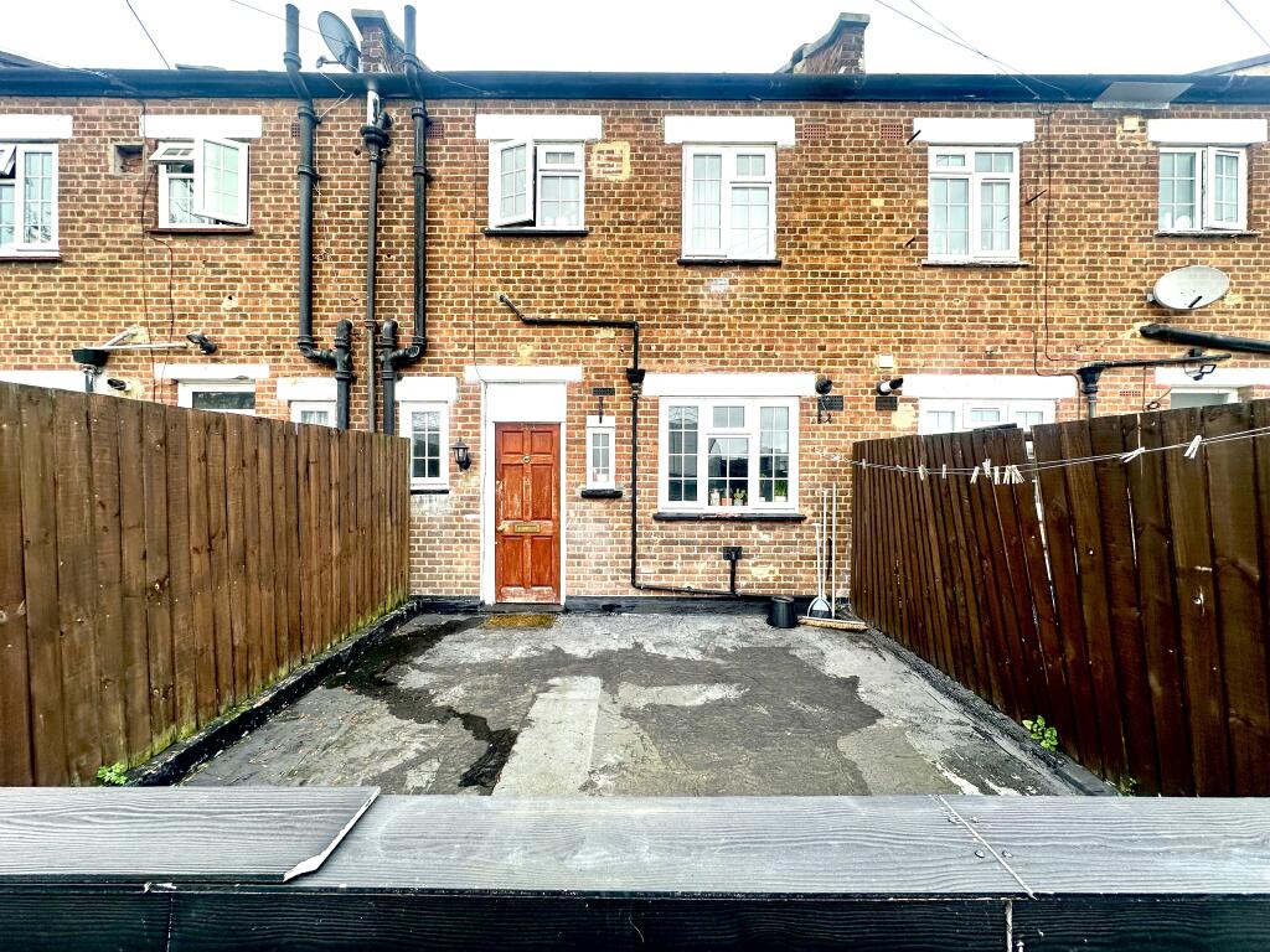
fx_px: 514
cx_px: 635
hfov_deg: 102.1
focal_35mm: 14
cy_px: 476
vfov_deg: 85.7
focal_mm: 2.22
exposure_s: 1/116
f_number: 2.2
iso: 40
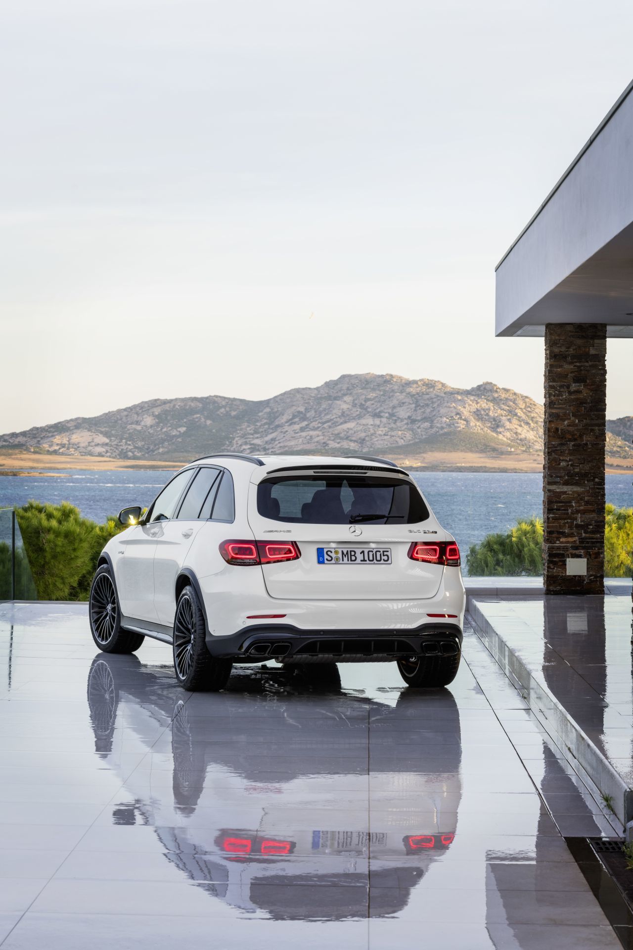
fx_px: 2242
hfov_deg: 16.1
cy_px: 475
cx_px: 316
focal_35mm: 85
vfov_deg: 23.9
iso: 200
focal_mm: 85
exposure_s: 1/40
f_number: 11
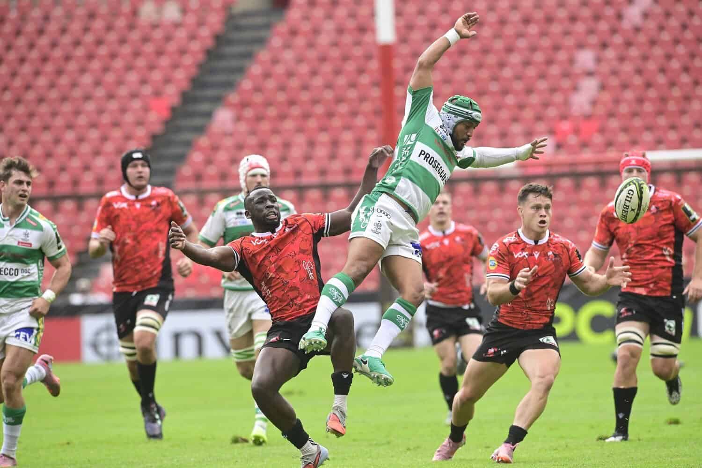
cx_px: 351
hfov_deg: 5.2
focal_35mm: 400
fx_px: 7799
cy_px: 234
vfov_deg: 3.4
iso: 5000
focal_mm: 400
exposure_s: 1/2500
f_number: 6.3
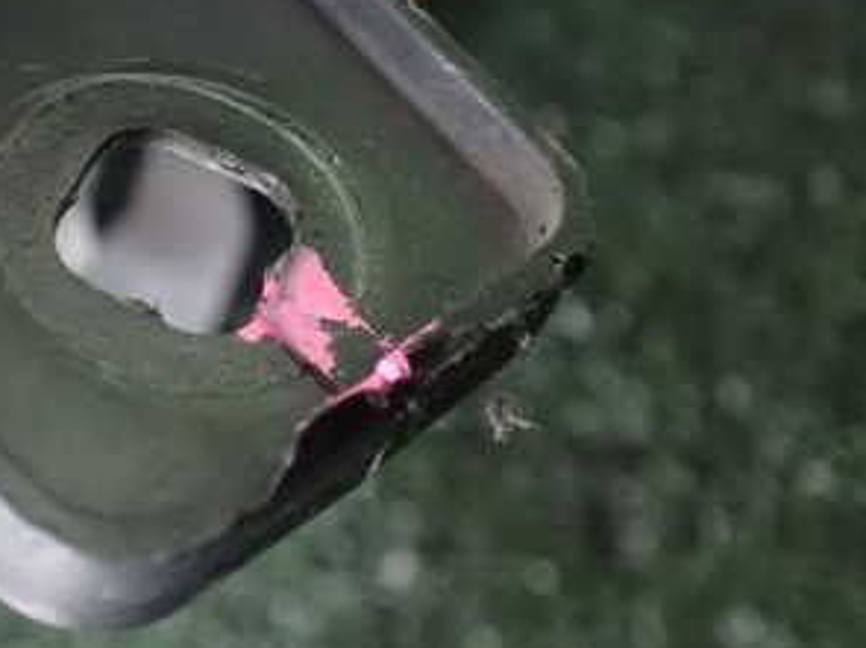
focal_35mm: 61
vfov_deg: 23.9
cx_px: 208
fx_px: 1525
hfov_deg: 31.1
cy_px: 199
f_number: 2.3
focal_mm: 5.4
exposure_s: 1/20
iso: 1600
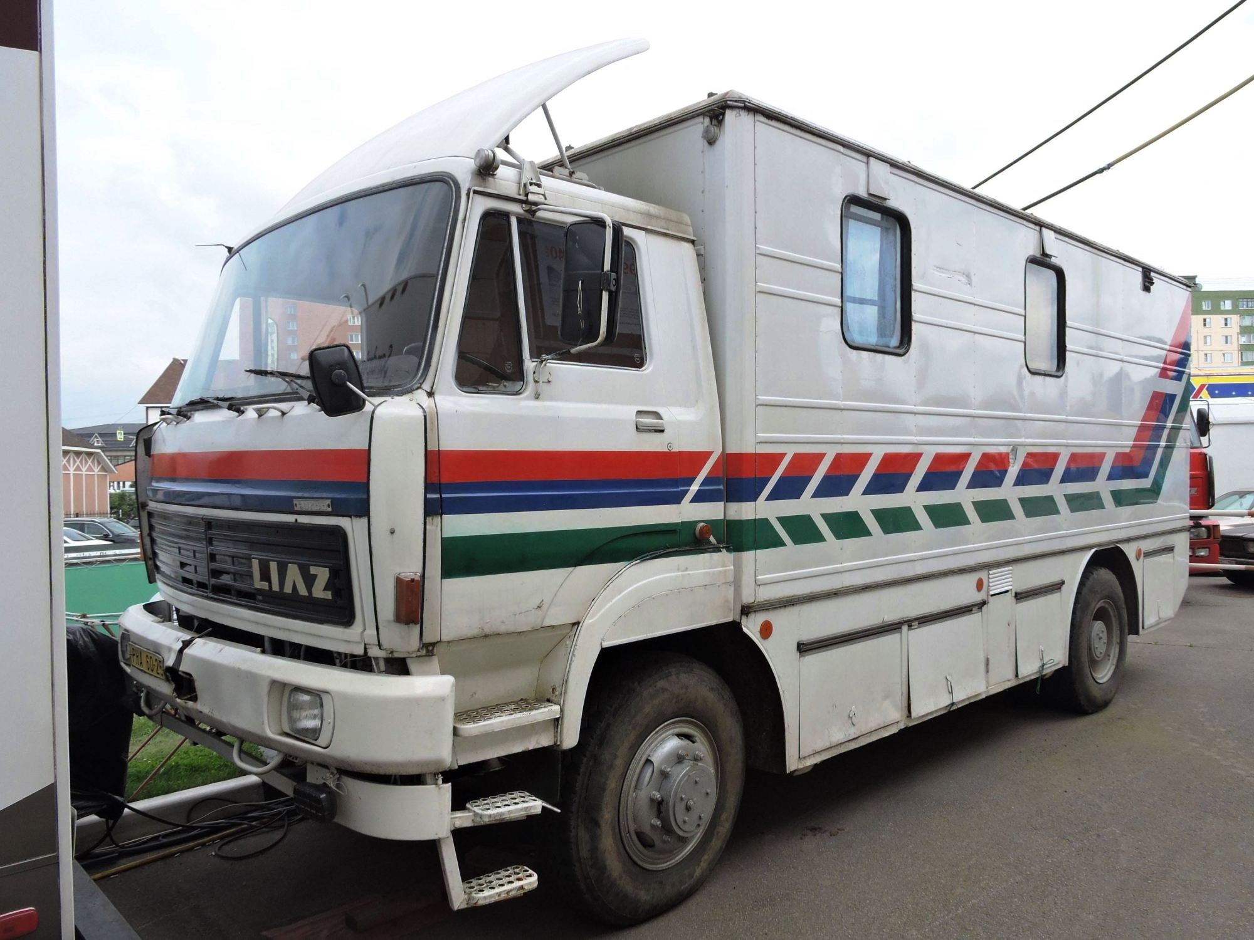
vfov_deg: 56.8
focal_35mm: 24
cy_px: 470
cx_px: 627
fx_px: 869
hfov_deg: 71.6
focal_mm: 4.3
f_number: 3.3
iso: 100
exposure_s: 1/640
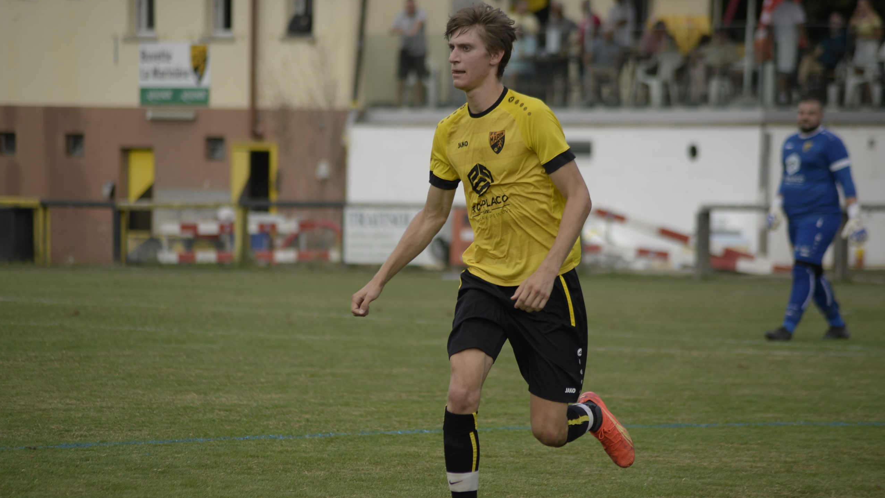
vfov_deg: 5.3
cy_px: 264
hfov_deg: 9.3
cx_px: 441
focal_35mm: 231
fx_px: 5421
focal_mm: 220
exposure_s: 1/640
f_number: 4.8
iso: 220
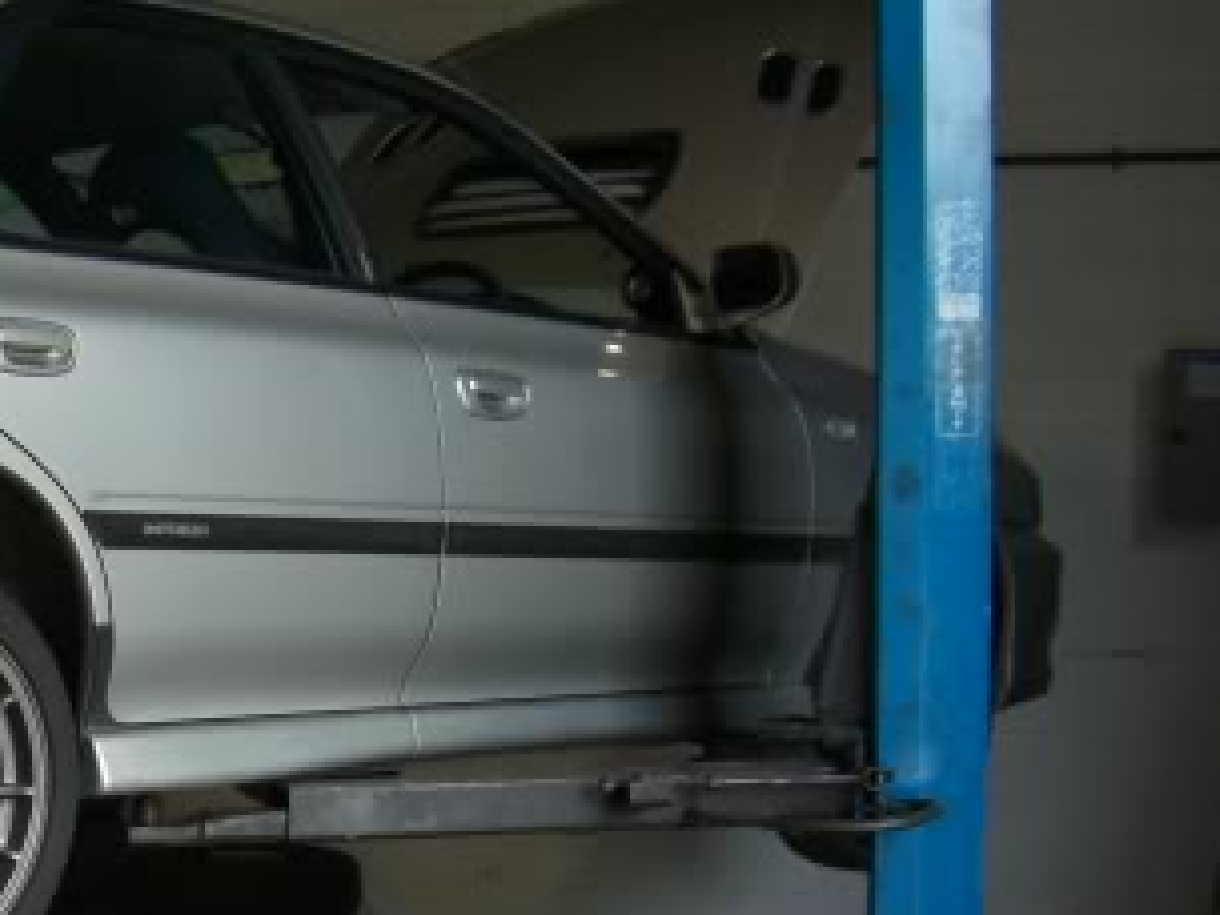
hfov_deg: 23.7
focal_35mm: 80
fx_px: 2820
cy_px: 767
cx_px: 84
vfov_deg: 18.2
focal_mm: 7.9
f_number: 2.8
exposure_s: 1/200
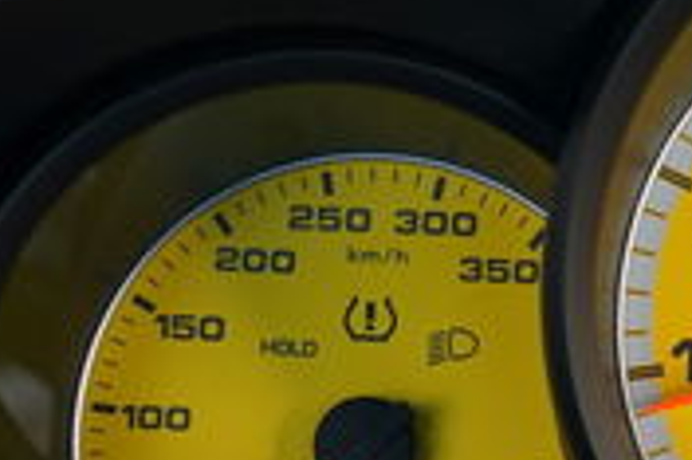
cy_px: 315
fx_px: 3687
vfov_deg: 7.1
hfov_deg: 10.5
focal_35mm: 192
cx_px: 944
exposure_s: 1/50
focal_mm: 44
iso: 125
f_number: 5
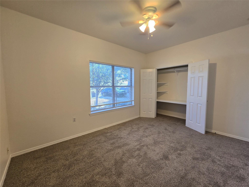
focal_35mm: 13
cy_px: 94
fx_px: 94
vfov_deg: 89.9
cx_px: 124
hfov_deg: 106.2
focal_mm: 2.2
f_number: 2.2
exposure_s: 1/60
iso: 125
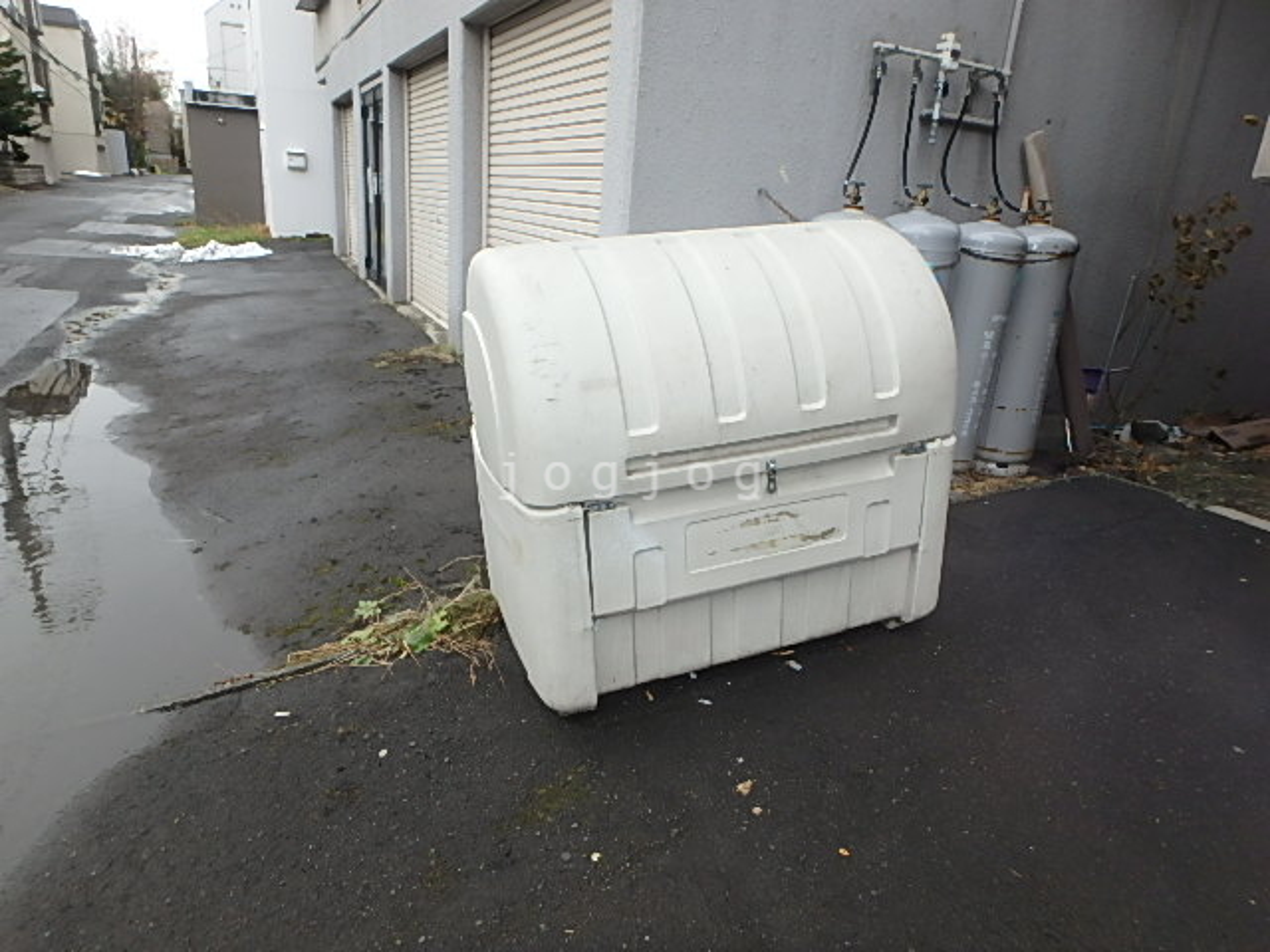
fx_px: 770
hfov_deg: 79.0
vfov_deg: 63.4
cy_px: 476
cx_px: 635
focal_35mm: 21
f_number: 3.5
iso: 125
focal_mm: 3.7
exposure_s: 1/160
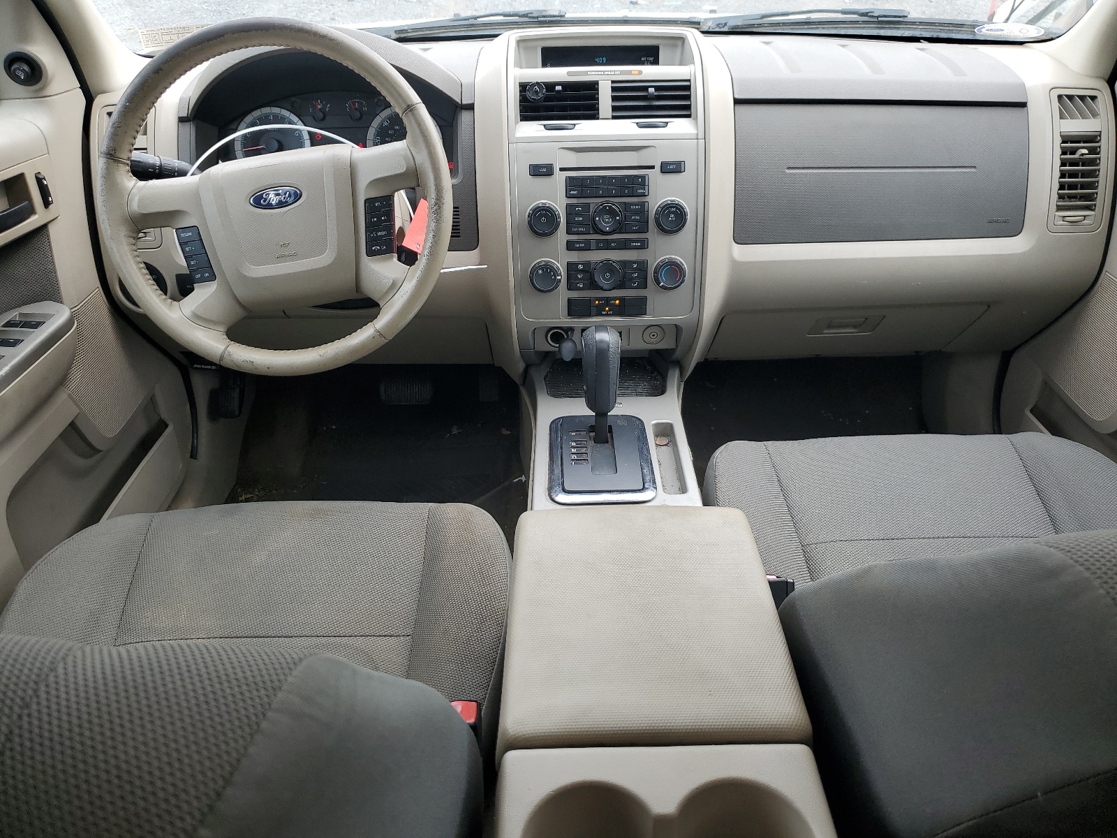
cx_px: 558
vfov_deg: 53.1
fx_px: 839
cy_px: 419
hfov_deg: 67.3
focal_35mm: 26
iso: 50
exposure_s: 1/238
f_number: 1.5
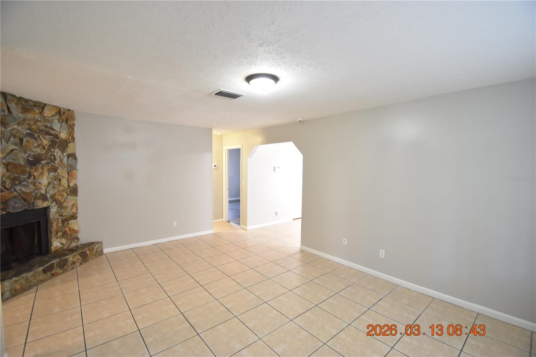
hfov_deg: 100.4
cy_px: 178
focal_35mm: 15
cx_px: 268
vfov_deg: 77.3
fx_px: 223
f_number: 3.5
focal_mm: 10
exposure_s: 1/10
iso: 800
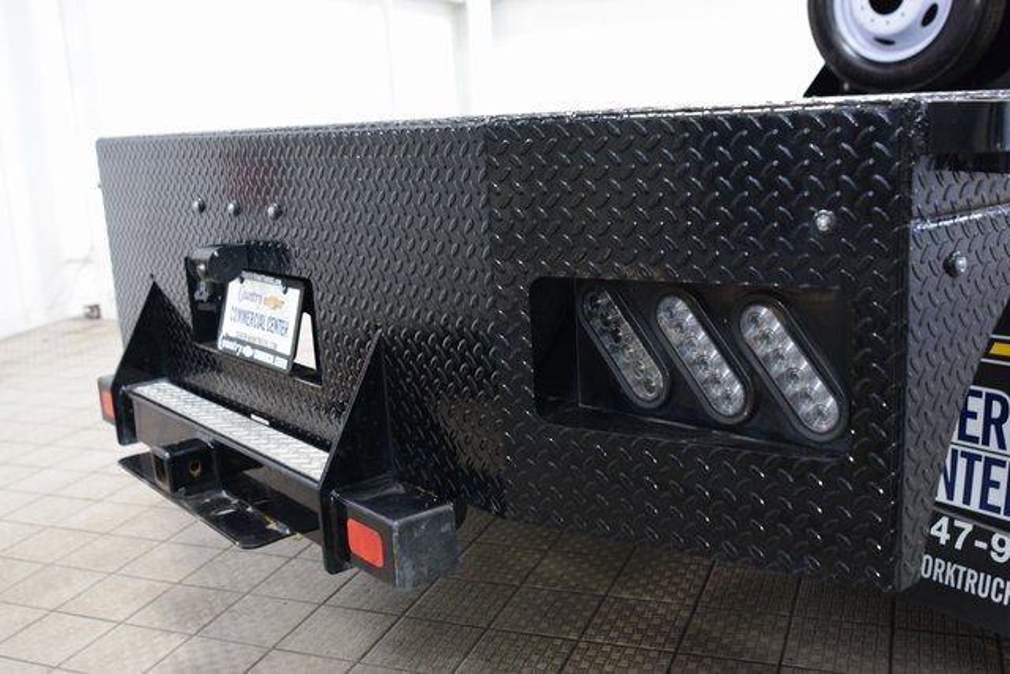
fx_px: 1010
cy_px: 337
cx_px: 505
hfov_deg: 53.1
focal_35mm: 36
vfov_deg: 36.9
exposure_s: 1/60
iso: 1600
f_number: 3.5
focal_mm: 24
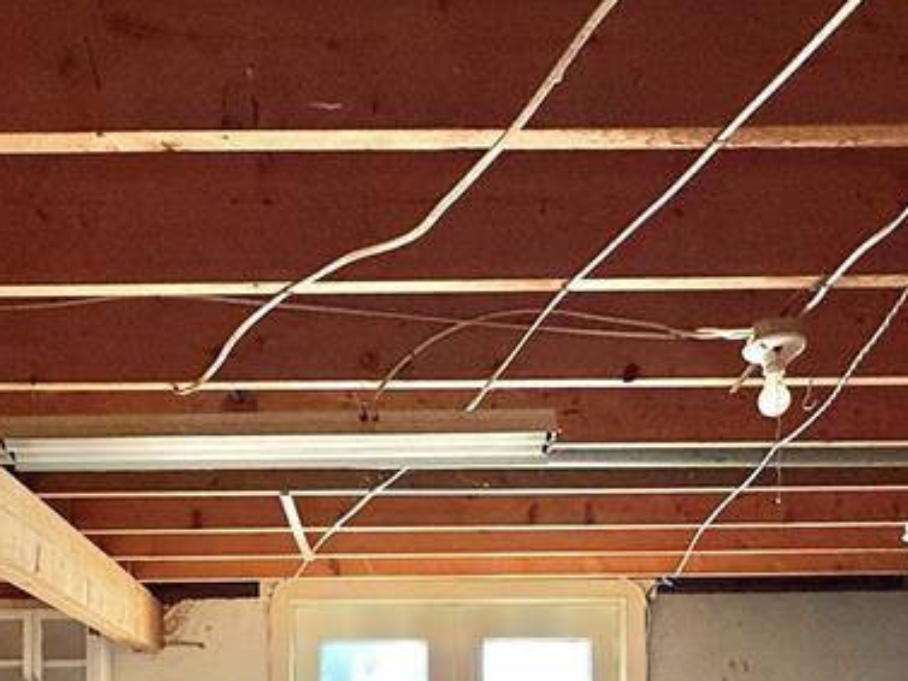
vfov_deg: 32.3
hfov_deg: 48.7
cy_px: 786
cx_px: 376
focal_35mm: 38
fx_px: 997
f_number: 2.2
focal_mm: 2.22
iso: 200
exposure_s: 1/99
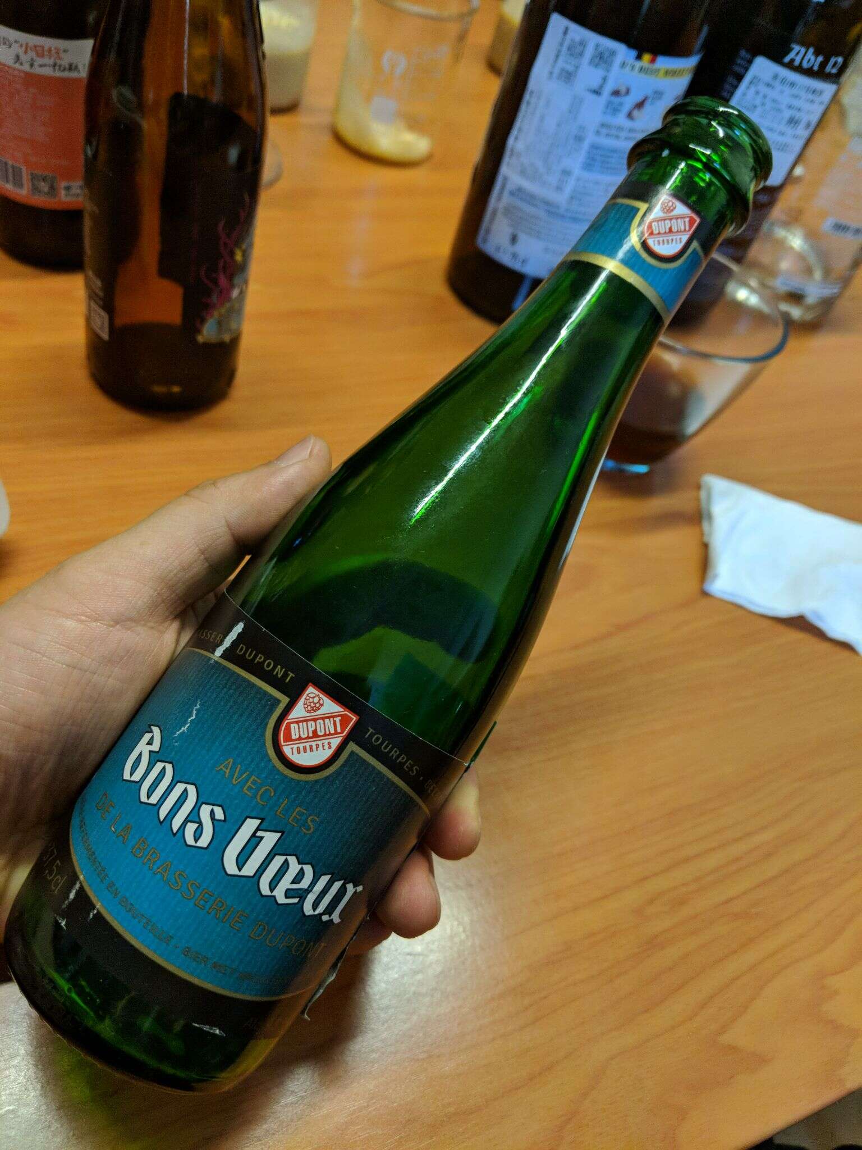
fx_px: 896
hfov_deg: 51.4
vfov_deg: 65.3
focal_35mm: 27
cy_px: 575
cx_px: 431
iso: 288
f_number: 1.8
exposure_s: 1/120
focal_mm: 4.44
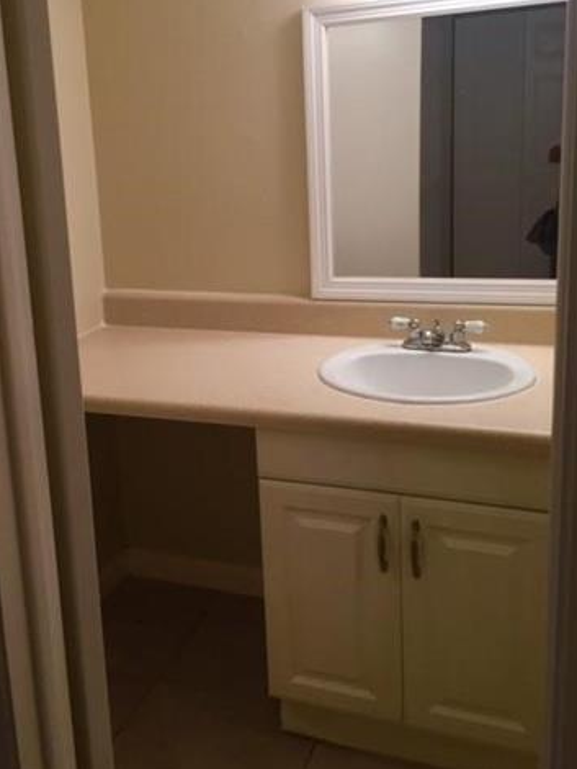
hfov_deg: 38.5
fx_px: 822
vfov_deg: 49.7
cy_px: 299
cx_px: 222
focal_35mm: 37
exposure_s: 1/40
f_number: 2.2
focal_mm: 4.15
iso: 32
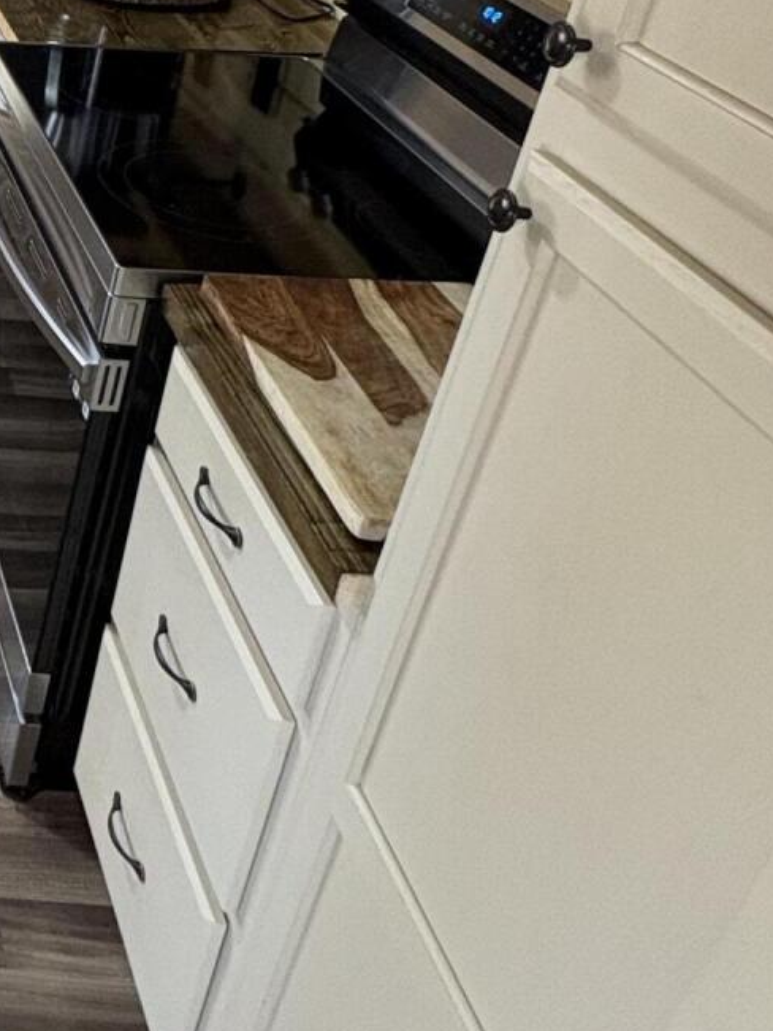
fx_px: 1281
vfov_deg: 40.5
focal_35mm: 43
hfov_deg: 25.5
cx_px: -377
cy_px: 101
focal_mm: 2.22
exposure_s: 1/60
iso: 250
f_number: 2.2
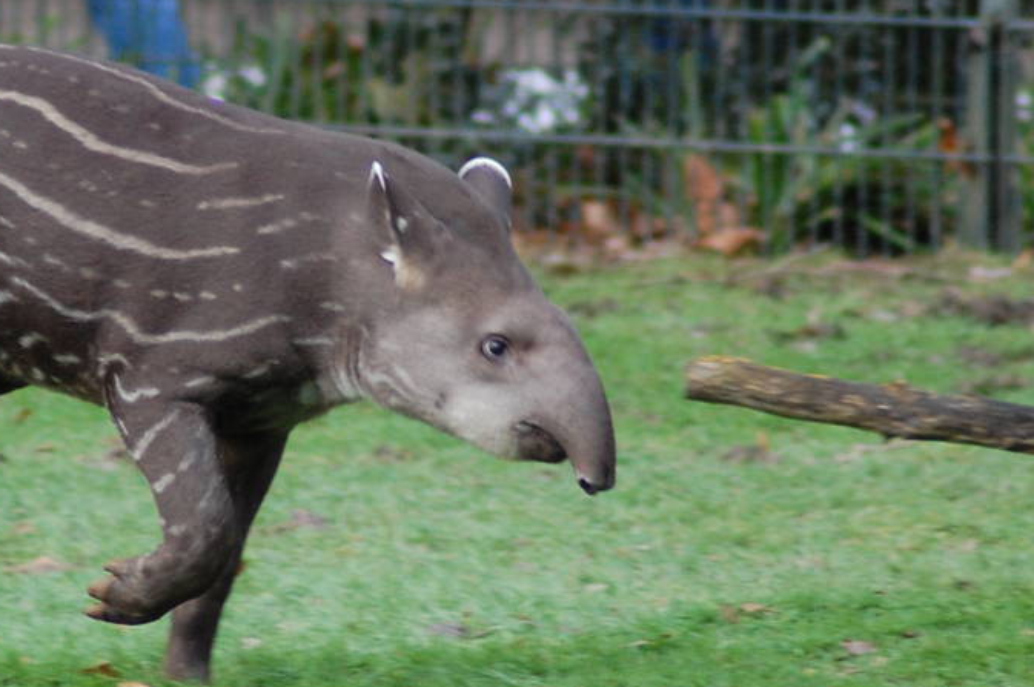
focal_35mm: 1070
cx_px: 224
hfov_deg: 1.9
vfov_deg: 1.3
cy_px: 335
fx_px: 30695
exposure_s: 1/320
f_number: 5.6
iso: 800
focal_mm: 300
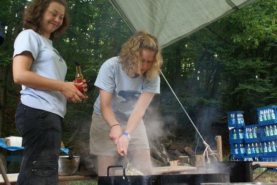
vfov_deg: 29.9
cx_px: 138
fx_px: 347
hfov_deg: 43.6
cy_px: 92
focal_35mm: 45
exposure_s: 1/60
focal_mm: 30
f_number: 5
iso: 800
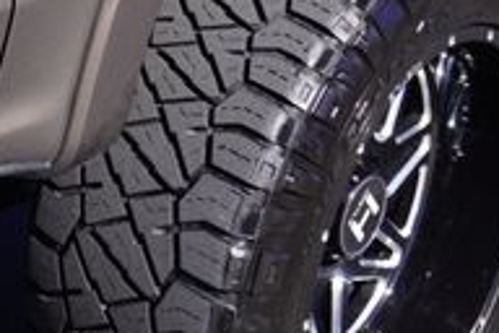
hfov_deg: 18.0
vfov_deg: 11.9
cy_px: -177
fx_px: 1525
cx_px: -26
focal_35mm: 110
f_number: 8
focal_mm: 22
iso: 100
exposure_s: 1/125
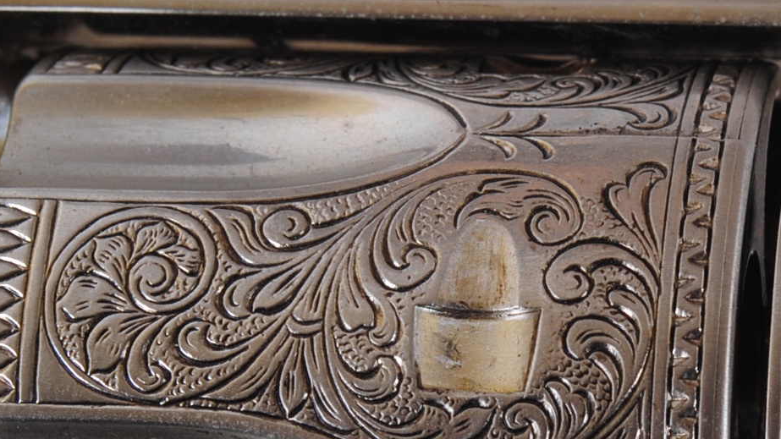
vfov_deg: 7.3
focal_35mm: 165
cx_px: 734
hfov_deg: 12.9
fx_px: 3417
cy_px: 425
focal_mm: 50
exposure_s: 1/125
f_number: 14
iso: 100
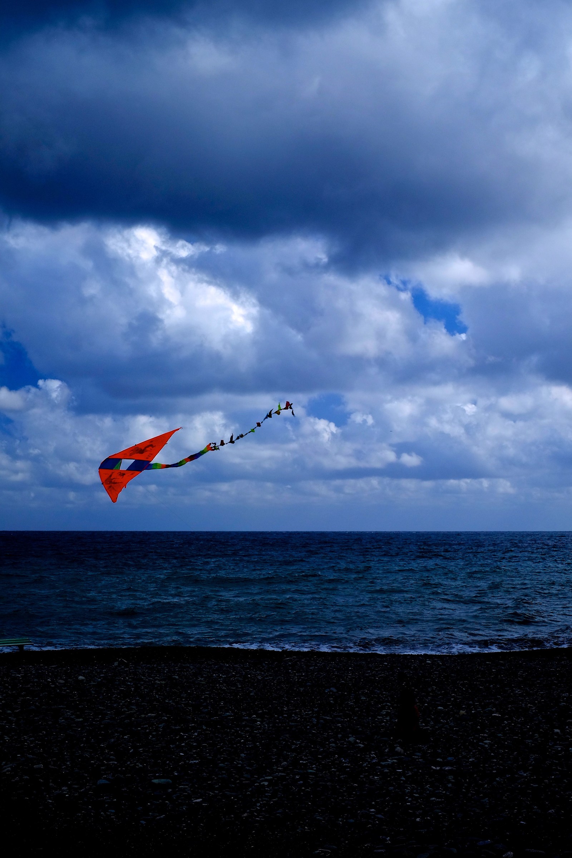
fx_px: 1263
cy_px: 429
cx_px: 286
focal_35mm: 53
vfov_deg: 37.5
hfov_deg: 25.5
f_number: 11
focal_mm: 35
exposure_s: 1/220
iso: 200
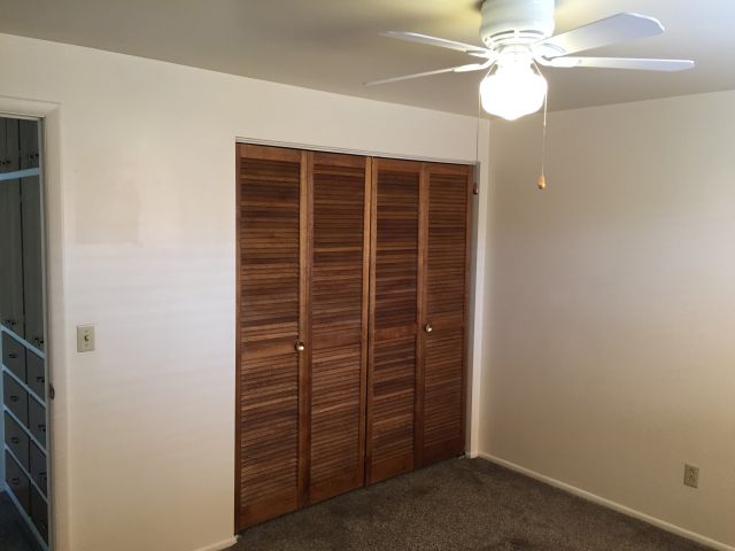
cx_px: 368
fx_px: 616
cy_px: 276
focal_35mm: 29
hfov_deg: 61.7
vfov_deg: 48.2
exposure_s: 1/30
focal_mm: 4.15
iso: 50
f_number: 2.2
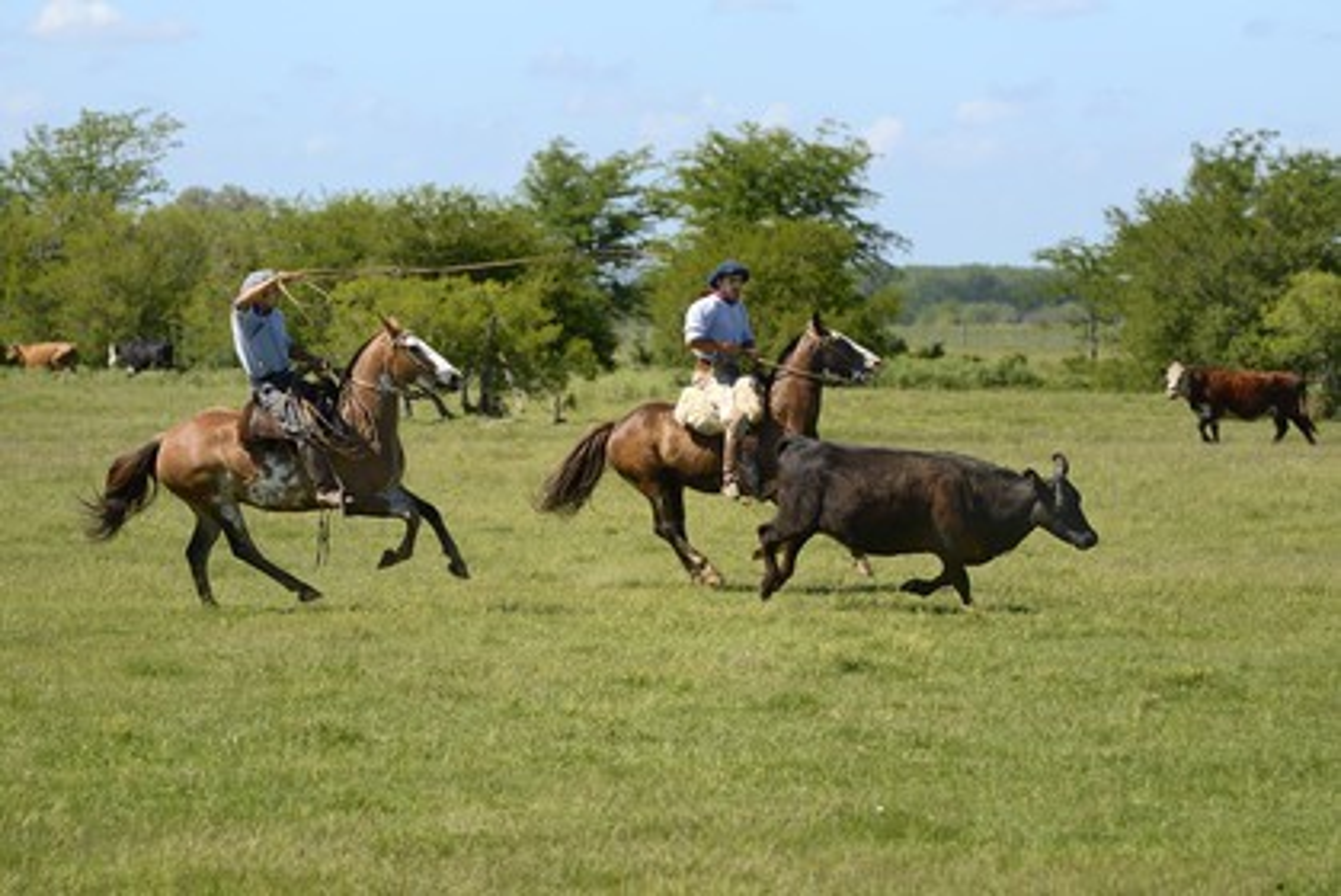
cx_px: 670
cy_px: 448
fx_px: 6896
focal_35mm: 185
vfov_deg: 7.4
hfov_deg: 11.1
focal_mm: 185
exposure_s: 1/800
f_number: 8
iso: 400
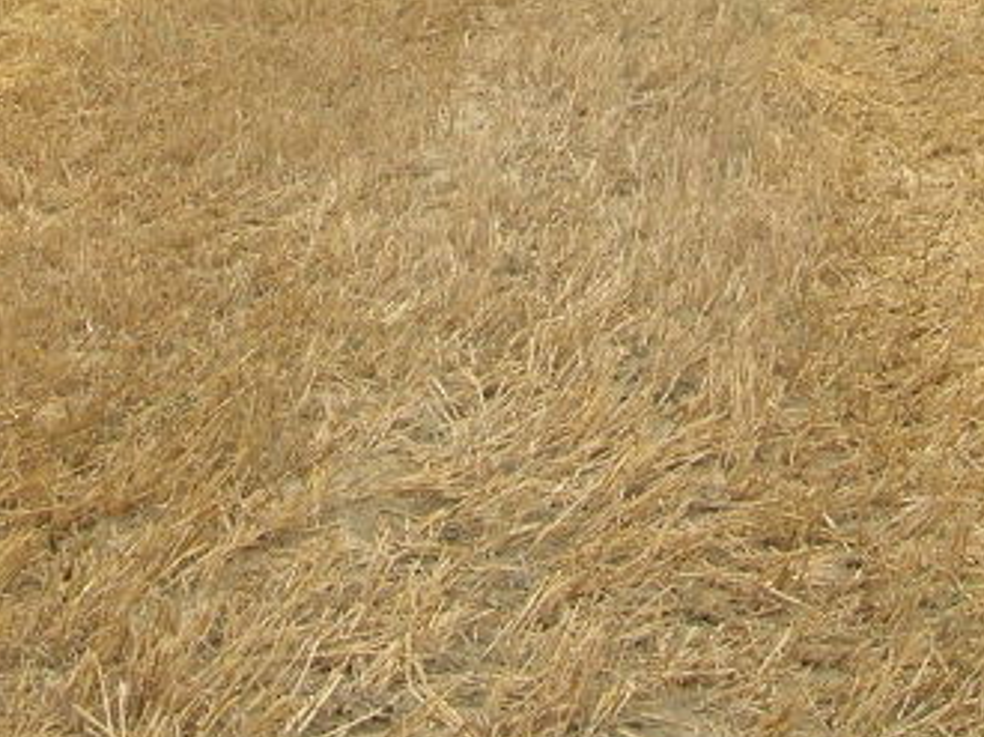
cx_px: 379
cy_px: -367
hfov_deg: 16.7
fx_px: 3352
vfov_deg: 12.0
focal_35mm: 118
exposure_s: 1/427
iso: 64
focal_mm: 7.8
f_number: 4.8
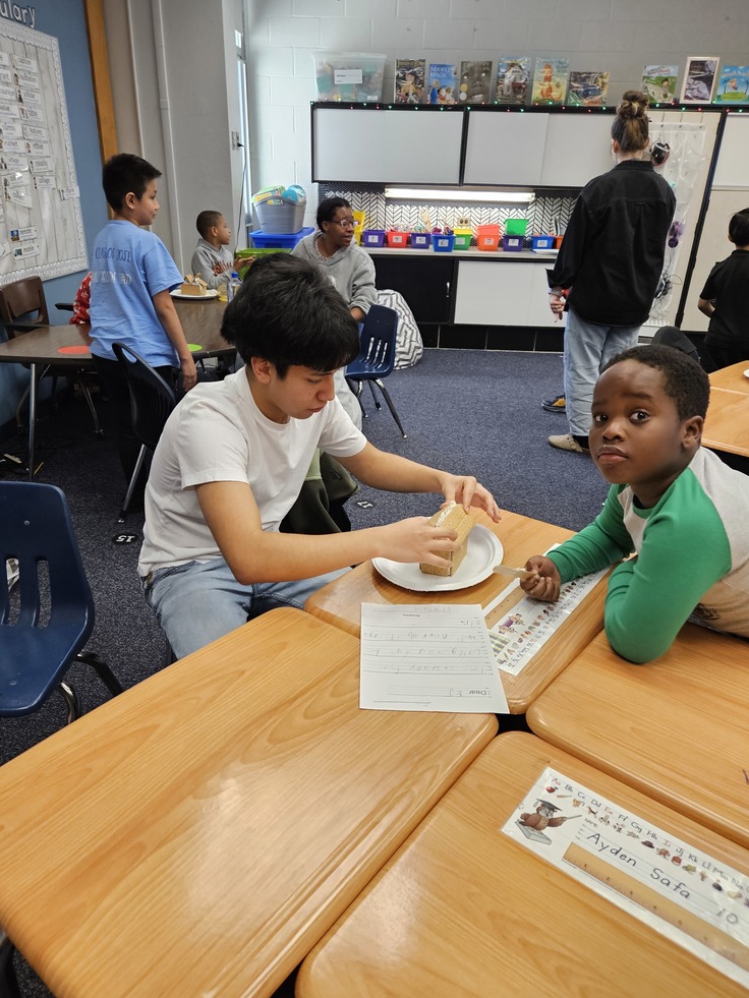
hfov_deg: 56.8
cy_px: 500
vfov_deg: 71.6
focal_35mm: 24
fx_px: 692
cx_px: 373
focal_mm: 5.4
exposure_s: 1/120
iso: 200
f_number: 1.8
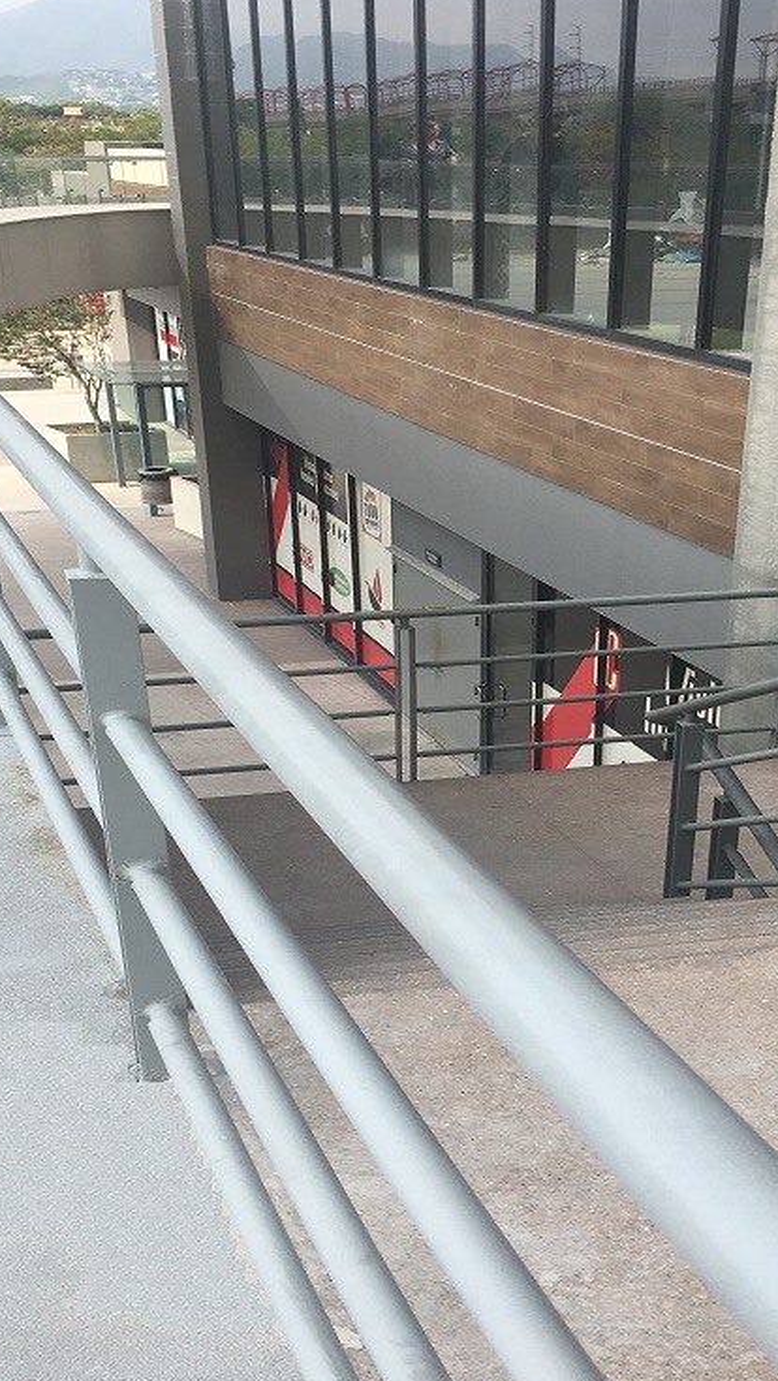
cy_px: 676
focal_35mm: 44
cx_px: 541
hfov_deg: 26.9
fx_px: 1612
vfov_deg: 46.4
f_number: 2.2
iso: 25
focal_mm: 4.15
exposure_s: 1/1083
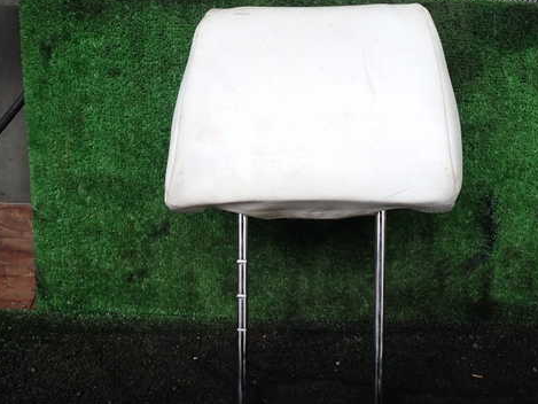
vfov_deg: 44.2
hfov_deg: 56.7
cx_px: 301
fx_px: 497
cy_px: 205
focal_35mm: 32
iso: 100
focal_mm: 4.5
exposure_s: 1/80
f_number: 2.8
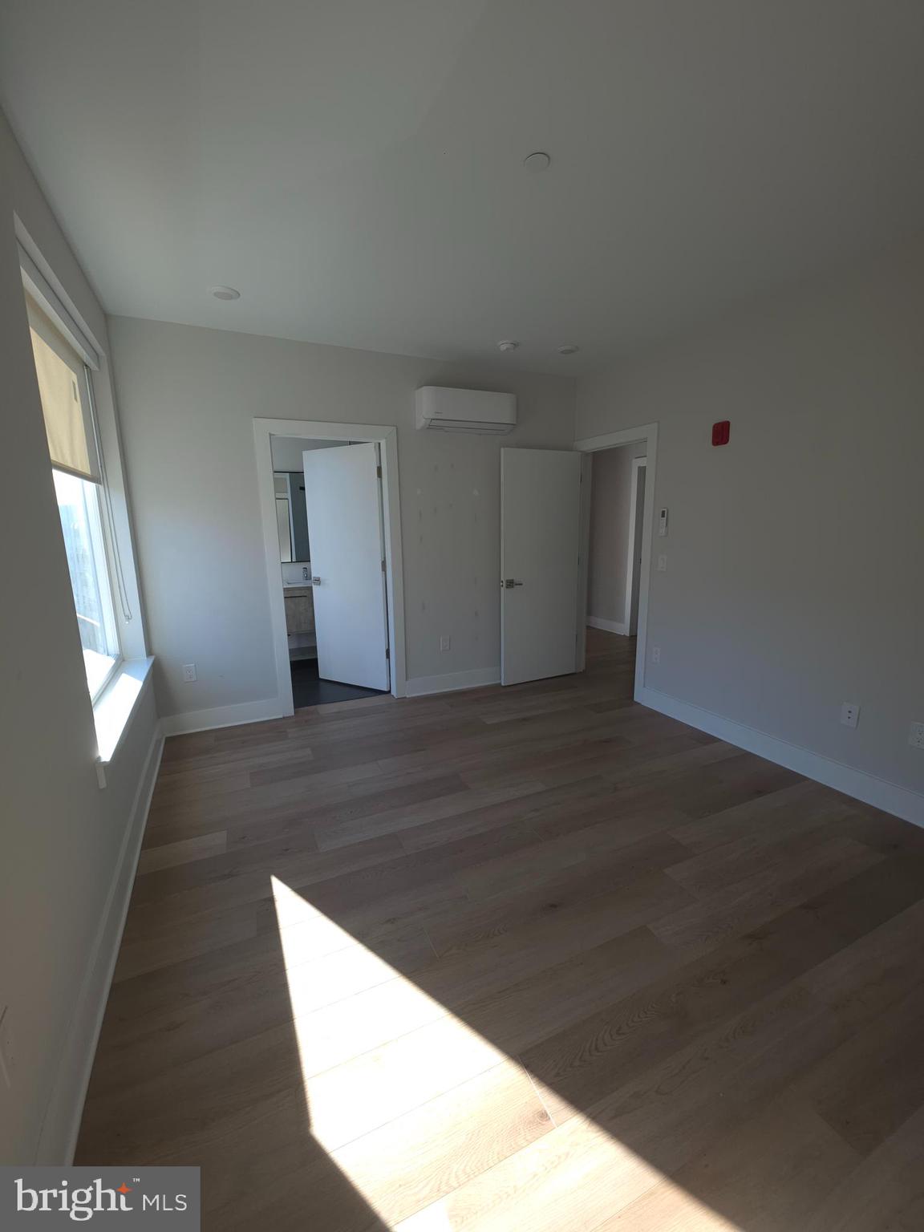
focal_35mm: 13
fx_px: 463
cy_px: 616
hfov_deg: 89.9
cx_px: 462
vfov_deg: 106.2
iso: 40
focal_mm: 2.2
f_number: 1.9
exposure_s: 1/120
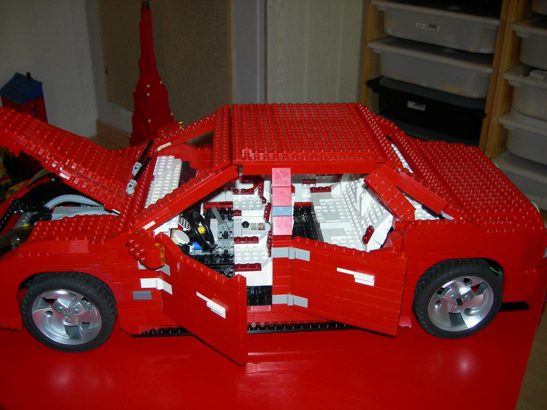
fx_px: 569
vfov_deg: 39.7
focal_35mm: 36
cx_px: 274
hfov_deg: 51.4
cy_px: 205
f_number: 2.7
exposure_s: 1/60.1
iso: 64
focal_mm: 7.5
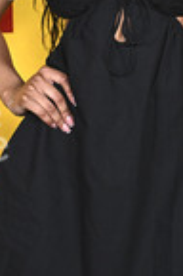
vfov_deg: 11.1
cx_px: 118
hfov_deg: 7.4
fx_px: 1417
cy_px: 55
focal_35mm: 185
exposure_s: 1/250
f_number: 5.6
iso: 2000
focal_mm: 67
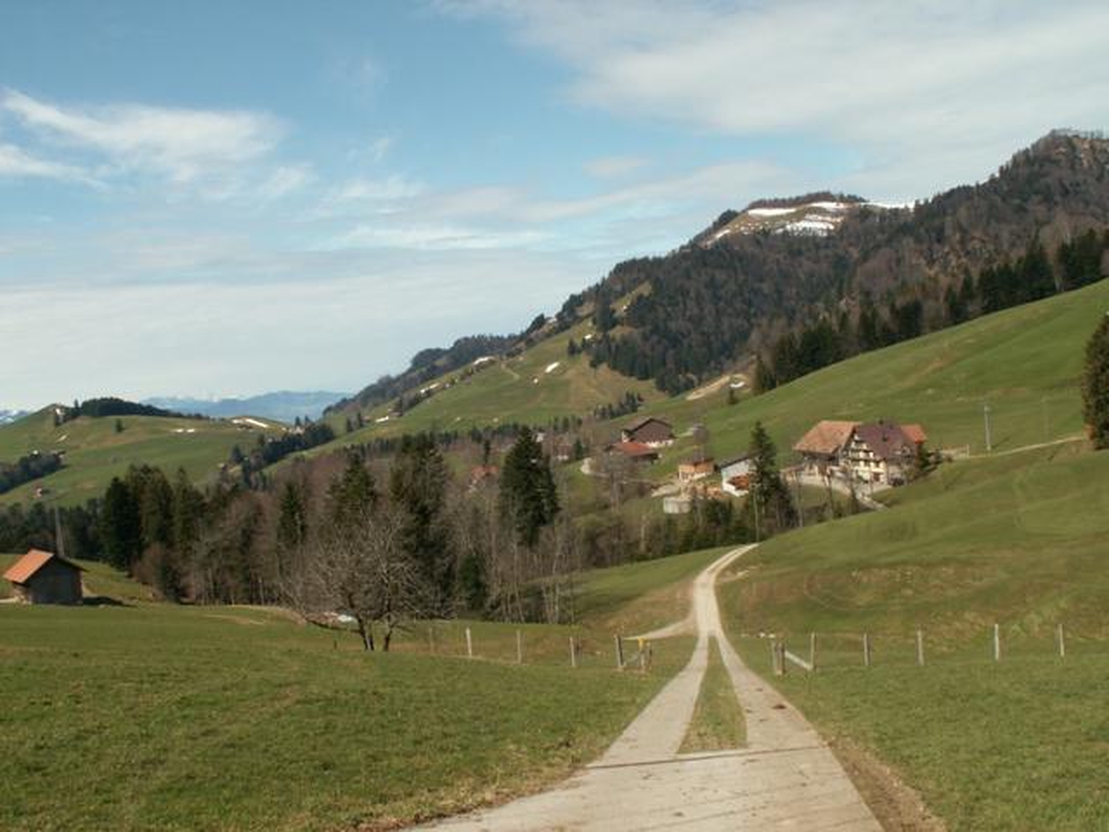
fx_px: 1121
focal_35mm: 35
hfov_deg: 52.6
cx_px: 554
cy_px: 416
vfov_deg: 40.7
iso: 50
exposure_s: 1/160
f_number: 8
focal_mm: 5.86
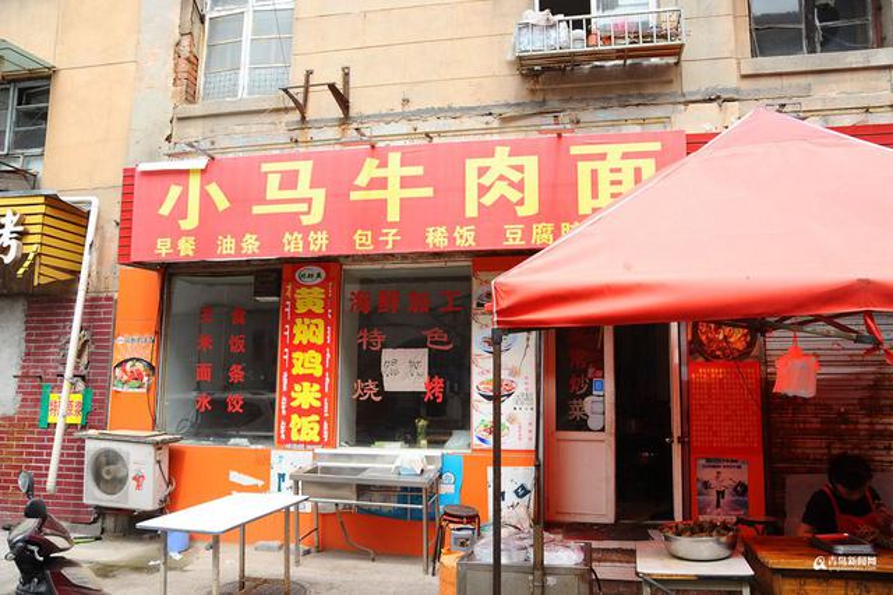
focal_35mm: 28
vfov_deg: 46.4
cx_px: 446
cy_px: 298
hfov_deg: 65.5
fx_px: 694
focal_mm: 28
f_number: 5.6
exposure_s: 1/320
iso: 200
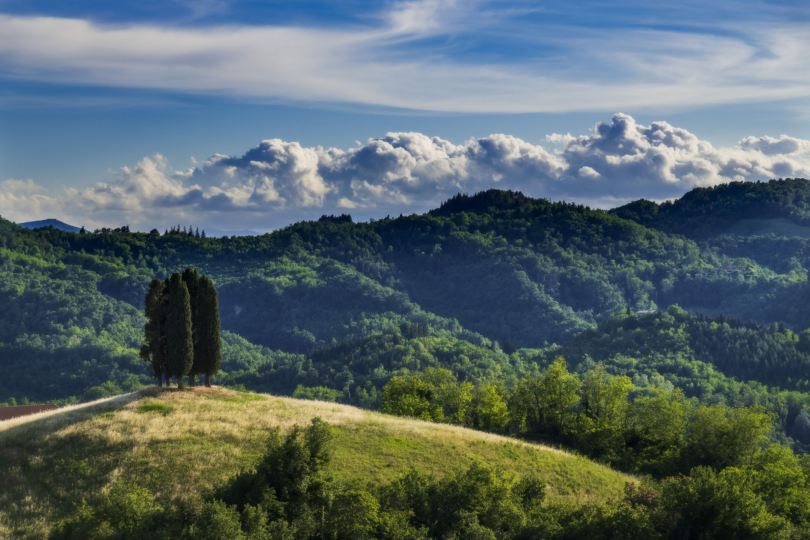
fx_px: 2700
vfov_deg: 11.4
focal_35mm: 120
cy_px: 270
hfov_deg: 17.1
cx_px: 405
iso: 100
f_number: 8
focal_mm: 120
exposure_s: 1/250
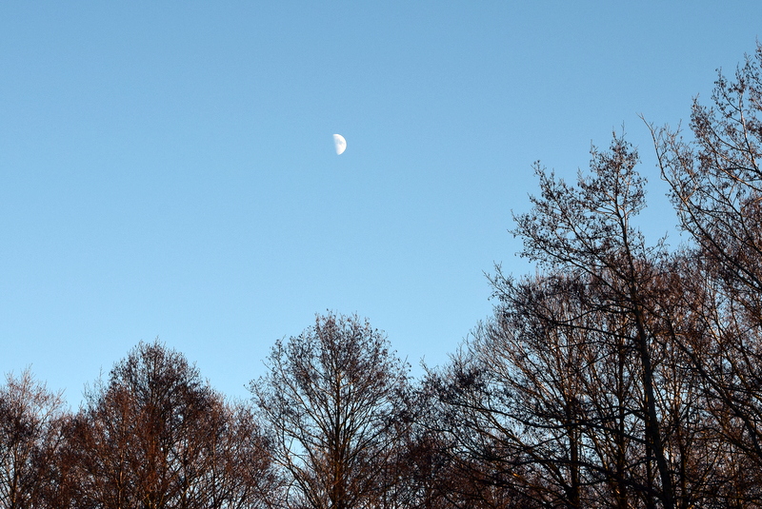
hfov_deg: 24.6
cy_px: 254
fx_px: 1748
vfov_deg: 16.6
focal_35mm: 82
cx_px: 381
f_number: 11
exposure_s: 1/400
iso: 400
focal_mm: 55
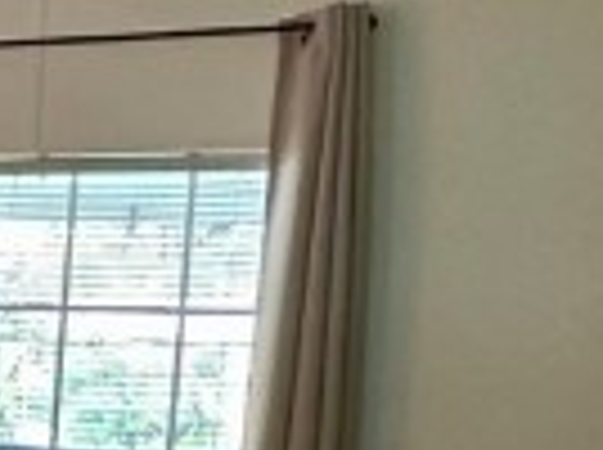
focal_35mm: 107
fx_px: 1861
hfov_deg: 14.6
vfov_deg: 13.3
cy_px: 576
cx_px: -670
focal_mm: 2.22
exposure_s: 1/60
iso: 400
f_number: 2.2
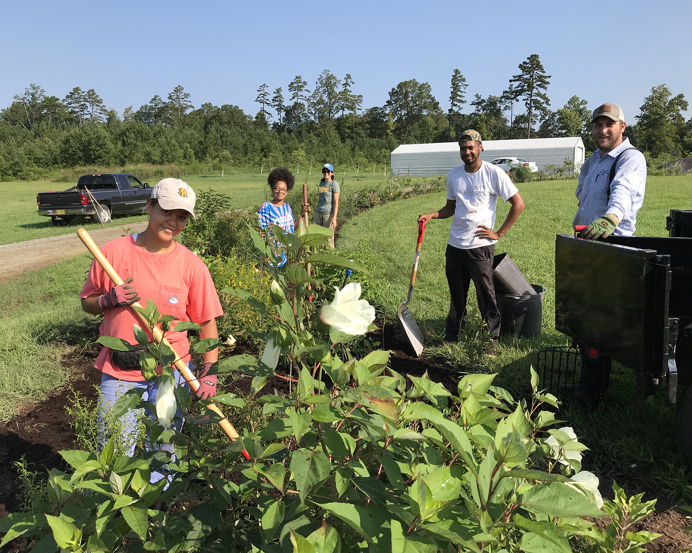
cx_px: 342
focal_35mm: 30
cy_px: 276
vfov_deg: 48.5
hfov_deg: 58.8
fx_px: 614
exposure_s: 1/1842
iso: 20
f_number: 1.8
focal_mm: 3.99
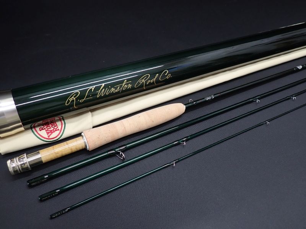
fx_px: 221
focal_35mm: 25
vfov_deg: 54.9
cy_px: 114
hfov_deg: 69.4
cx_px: 153
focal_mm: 4.5
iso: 200
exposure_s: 1/60
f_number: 2
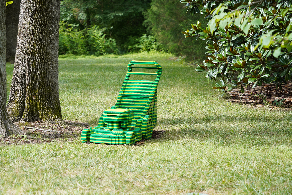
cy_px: 98
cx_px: 146
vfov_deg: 13.0
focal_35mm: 105
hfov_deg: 19.5
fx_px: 852
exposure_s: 1/160
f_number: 2.8
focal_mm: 70
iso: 100
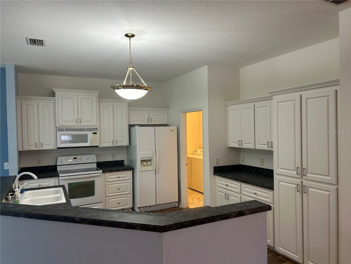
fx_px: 264
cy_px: 132
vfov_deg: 53.1
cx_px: 176
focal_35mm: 26
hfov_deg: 67.3
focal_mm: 5.7
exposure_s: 1/60
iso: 80
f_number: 1.5
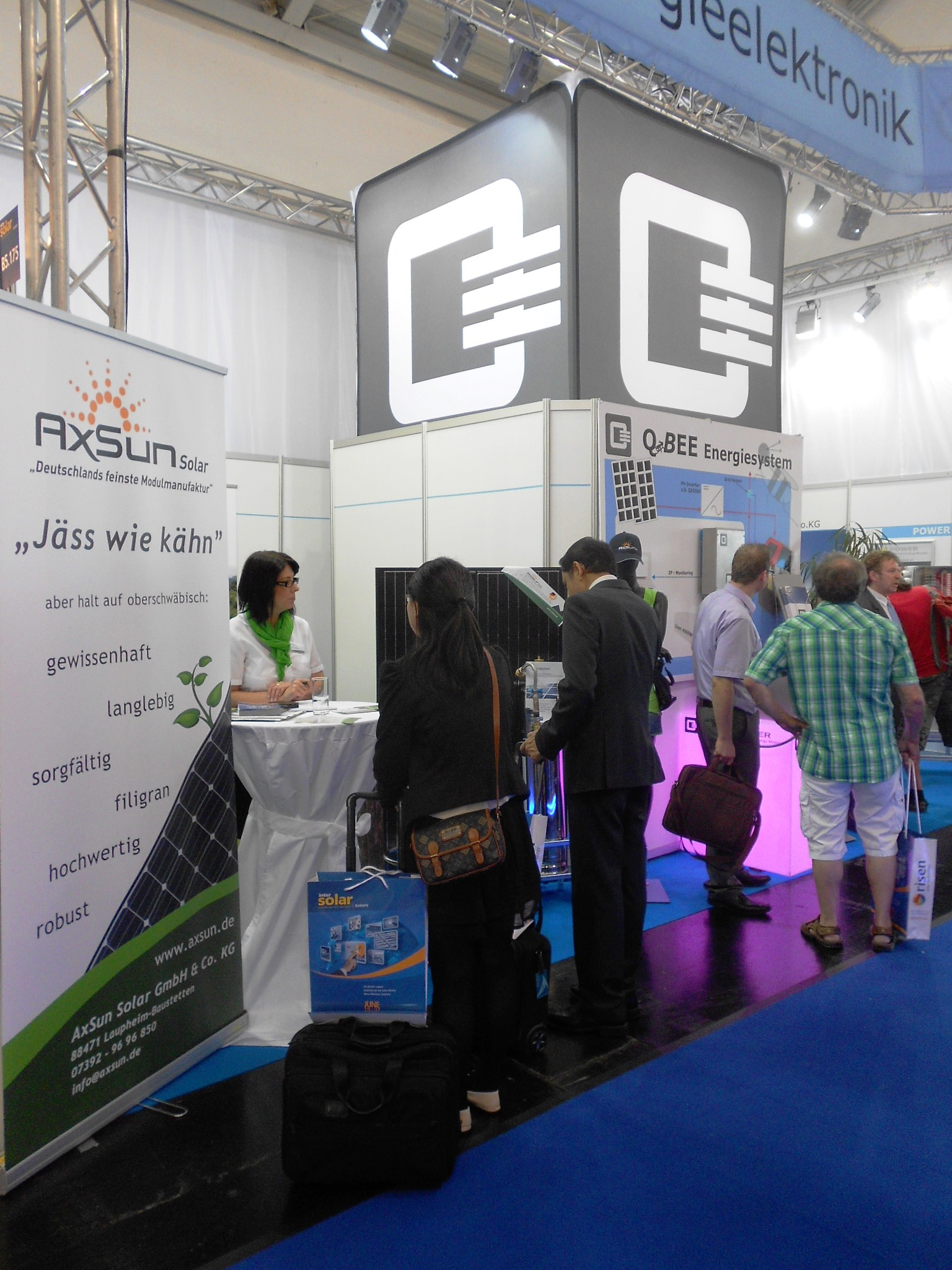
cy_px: 635
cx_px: 476
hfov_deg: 53.1
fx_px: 953
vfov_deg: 67.3
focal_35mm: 26
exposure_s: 1/30
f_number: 3.2
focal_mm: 4.6
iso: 125
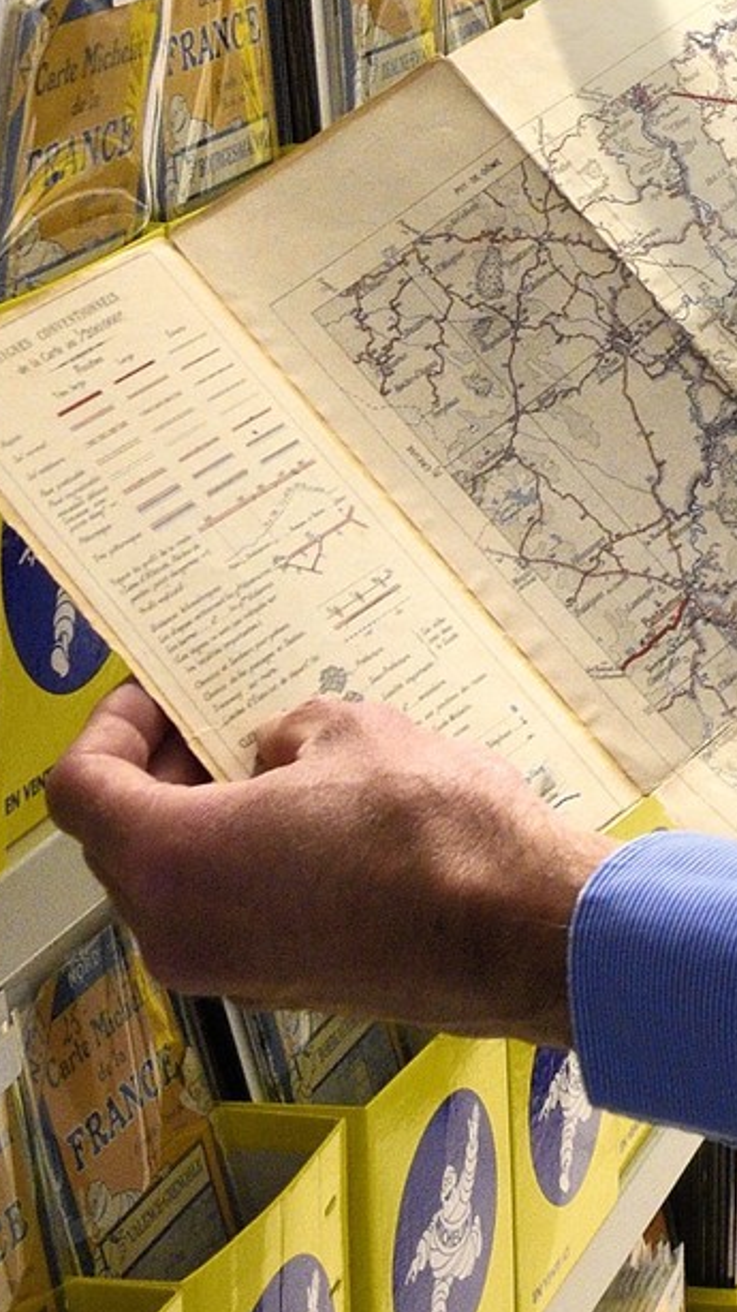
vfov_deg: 16.6
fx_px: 4277
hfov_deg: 9.2
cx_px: 1472
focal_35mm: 123
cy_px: -318
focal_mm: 30
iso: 3200
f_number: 10
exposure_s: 1/15
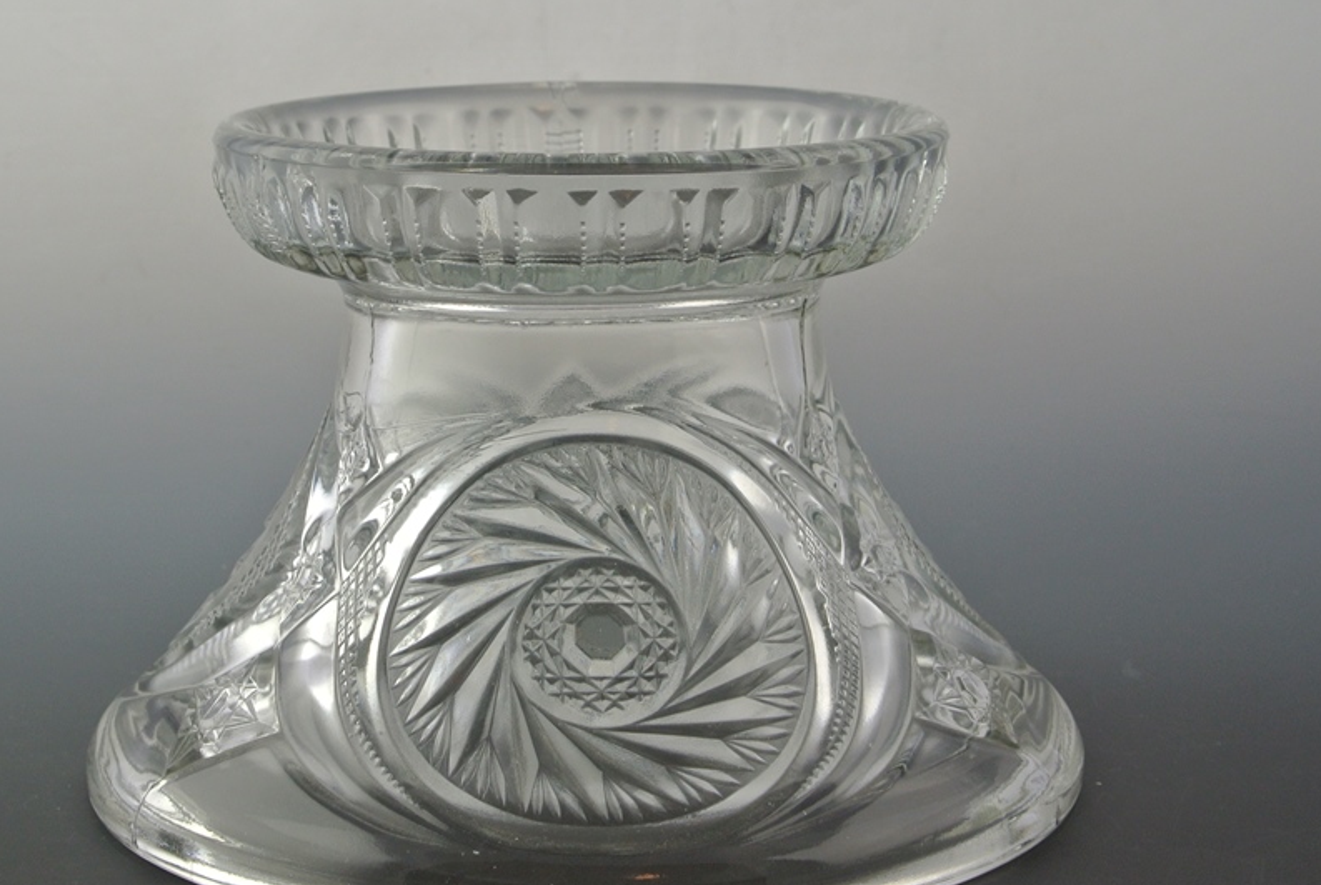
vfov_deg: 15.8
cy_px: 494
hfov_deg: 23.3
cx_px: 560
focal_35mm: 87
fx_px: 3197
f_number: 5.3
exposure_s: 1/125
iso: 250
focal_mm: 25.9
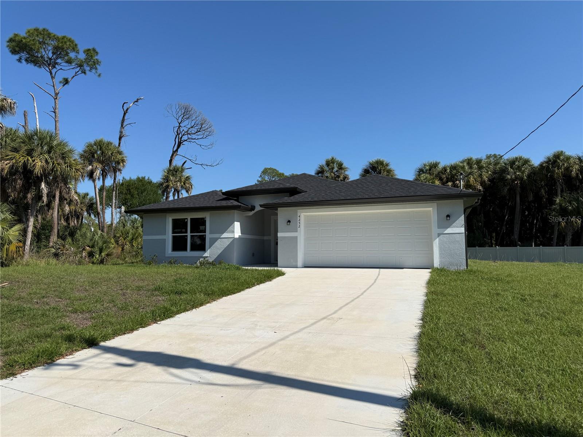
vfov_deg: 56.8
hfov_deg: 71.6
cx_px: 292
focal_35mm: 24
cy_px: 218
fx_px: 404
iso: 80
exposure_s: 1/8130
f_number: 1.78
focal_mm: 6.76
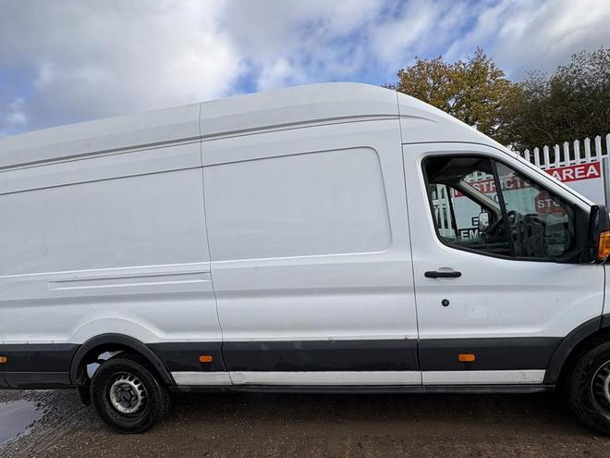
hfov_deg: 84.5
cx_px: 333
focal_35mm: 19
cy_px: 245
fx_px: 335
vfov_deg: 68.6
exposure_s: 1/1346
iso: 50
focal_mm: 2.22
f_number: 2.2
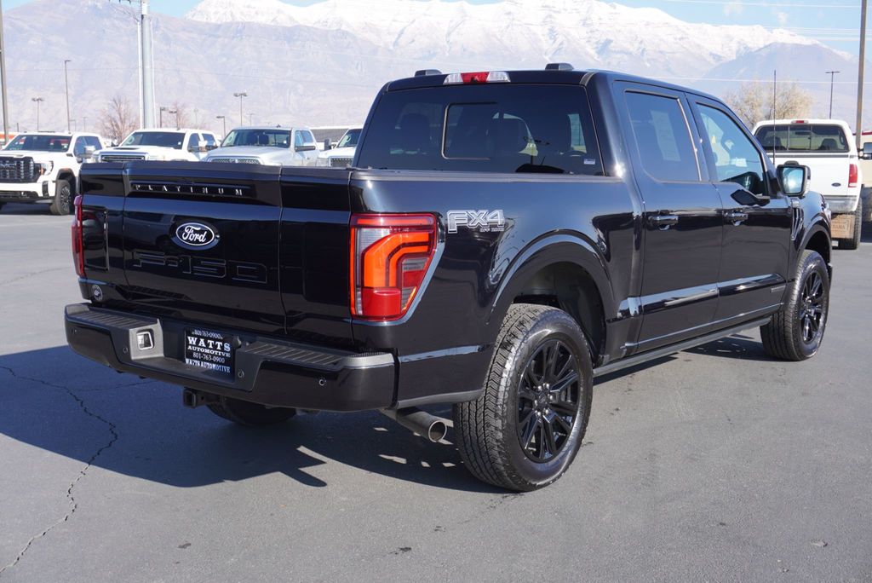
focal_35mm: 40
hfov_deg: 47.9
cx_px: 436
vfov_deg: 33.1
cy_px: 292
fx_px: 982
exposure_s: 1/160
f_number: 7.1
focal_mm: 27
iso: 100
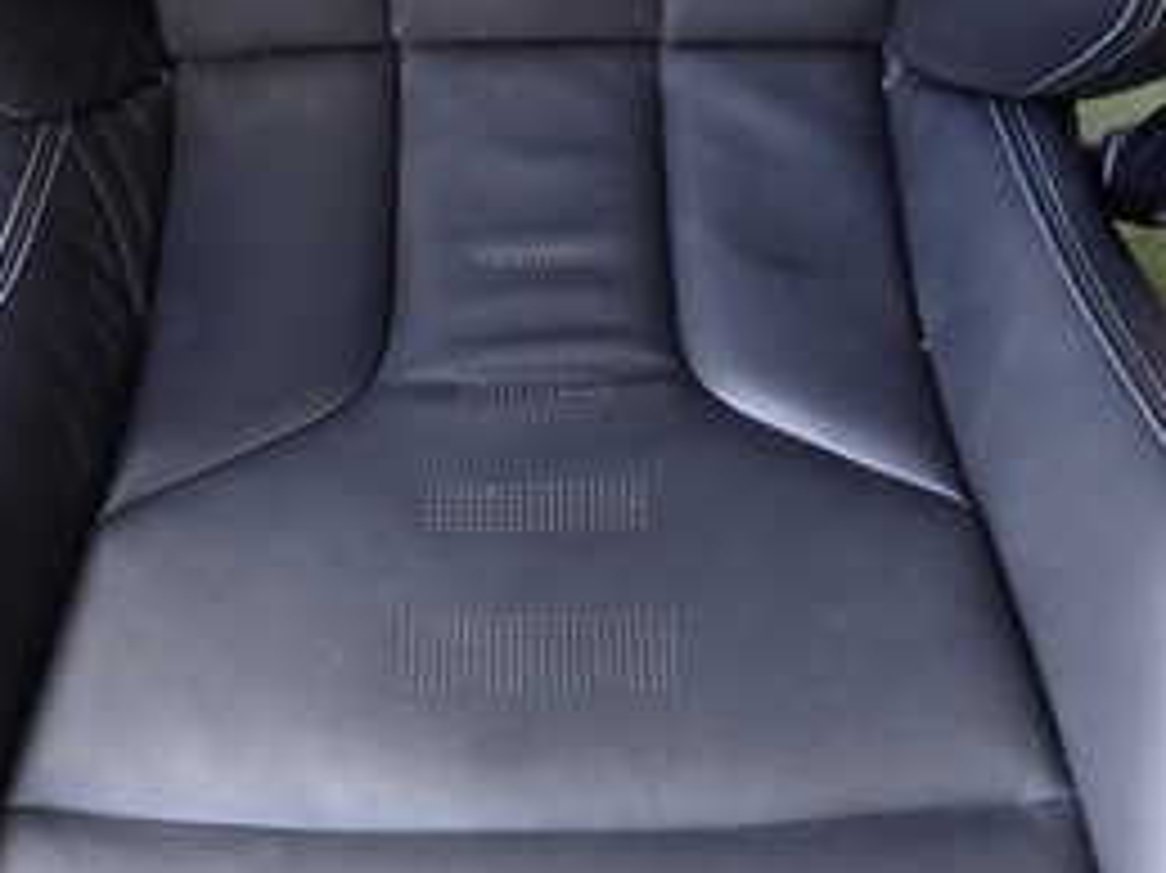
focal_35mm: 58
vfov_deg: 24.9
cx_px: 576
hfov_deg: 33.2
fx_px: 1953
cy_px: 680
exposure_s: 1/60
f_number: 2
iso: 100
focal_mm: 4.5
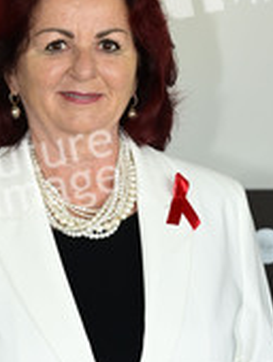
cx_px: 73
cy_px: 287
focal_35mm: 140
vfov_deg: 14.0
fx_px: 1468
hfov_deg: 10.6
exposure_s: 1/200
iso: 1250
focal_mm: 62
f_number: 5
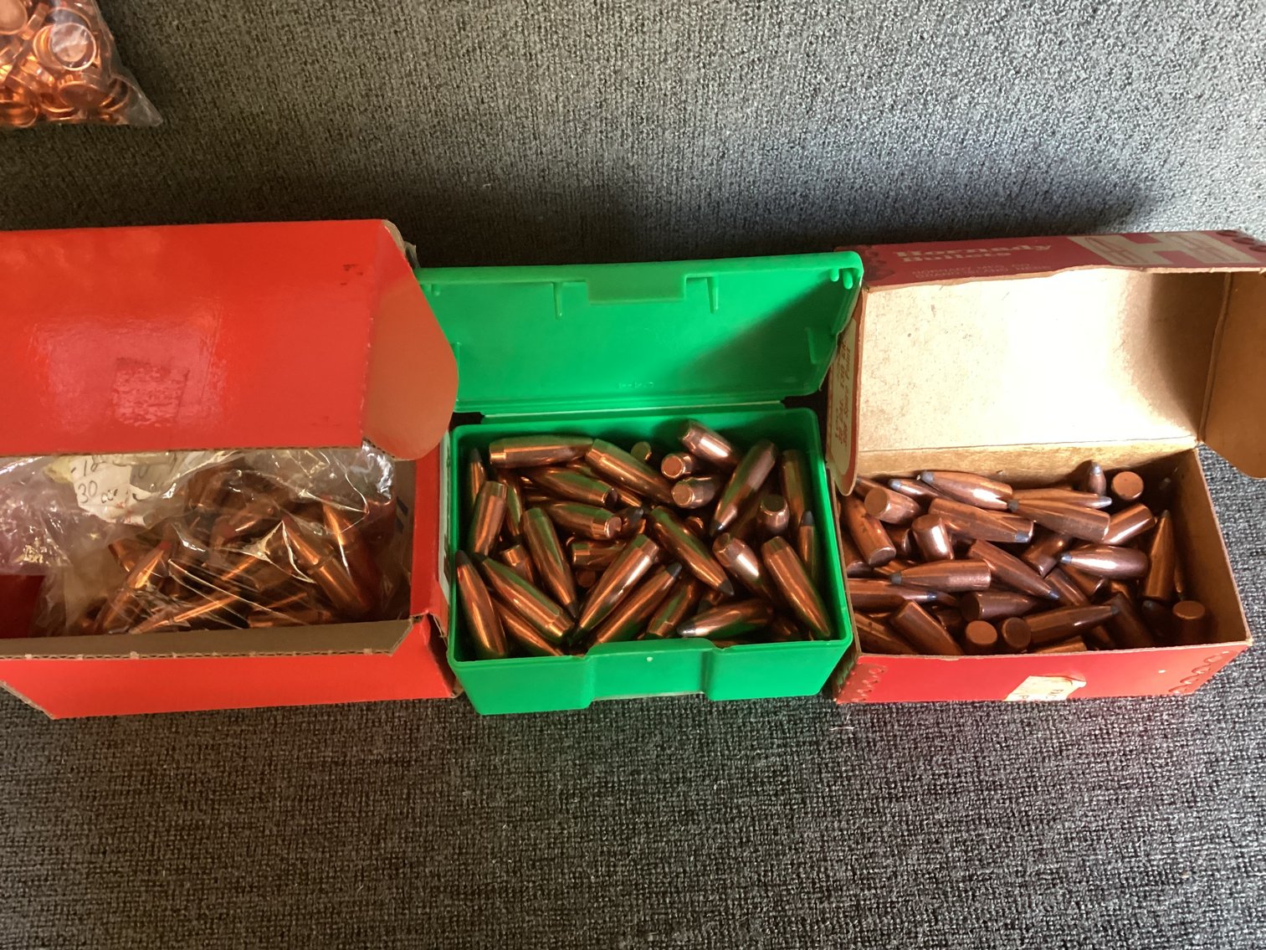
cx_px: 633
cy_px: 475
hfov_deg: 58.3
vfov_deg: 45.4
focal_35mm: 31
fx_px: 1134
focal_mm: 3.3
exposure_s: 1/33
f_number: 2.4
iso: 400
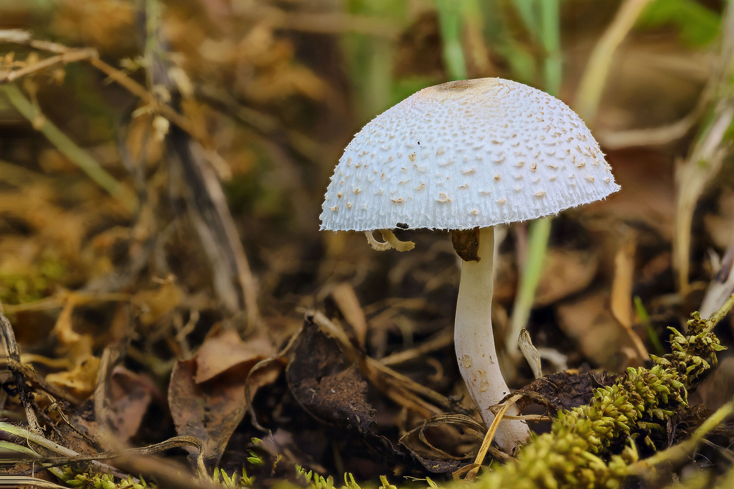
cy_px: 244
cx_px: 367
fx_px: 2141
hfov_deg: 19.5
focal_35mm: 105
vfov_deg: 13.0
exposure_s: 1/160
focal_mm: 105
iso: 200
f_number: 5.6
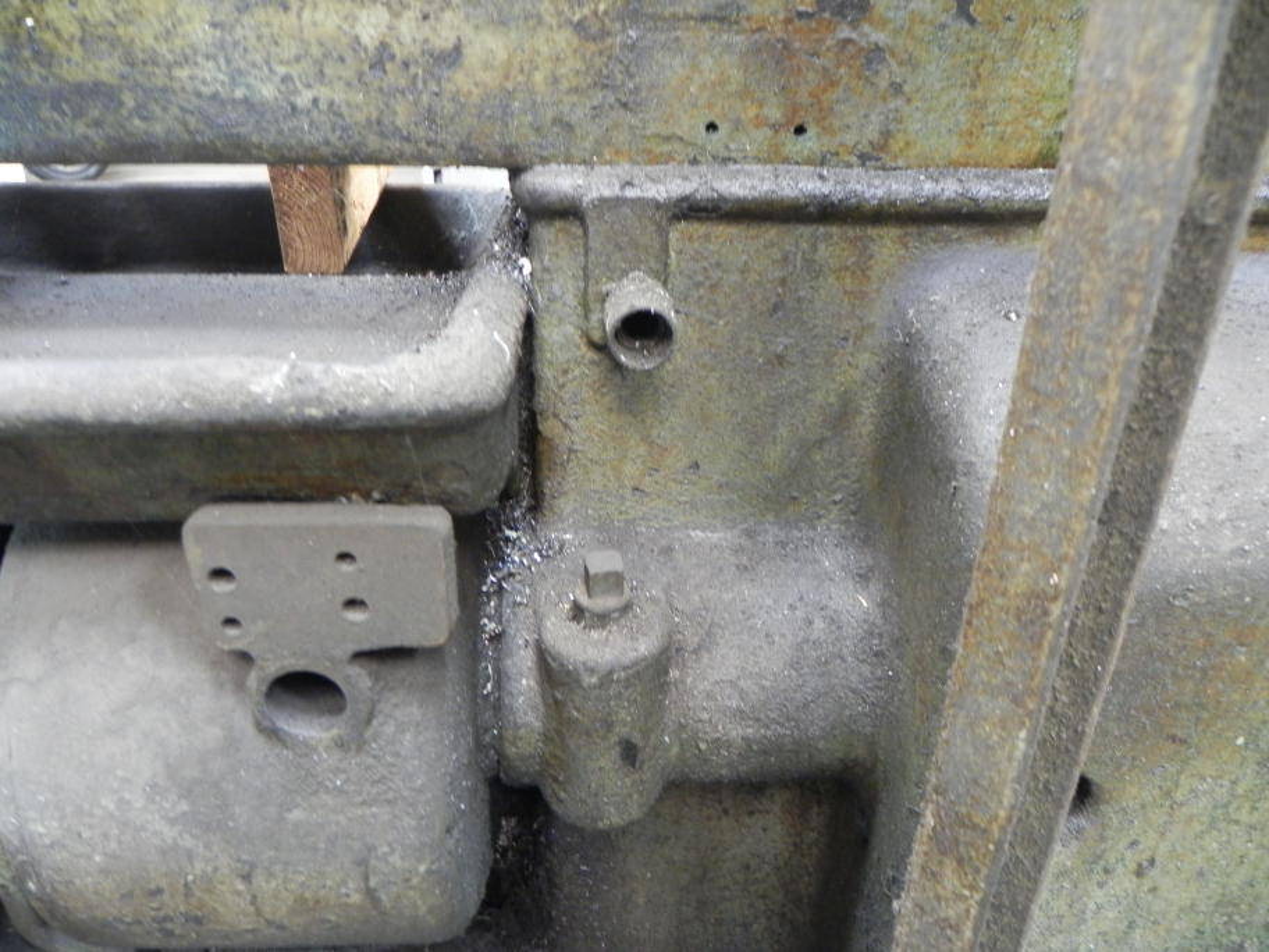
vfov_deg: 53.1
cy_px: 476
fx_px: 953
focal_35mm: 26
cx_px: 634
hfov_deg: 67.3
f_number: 2.8
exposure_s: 1/11.6
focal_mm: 4.6
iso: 400
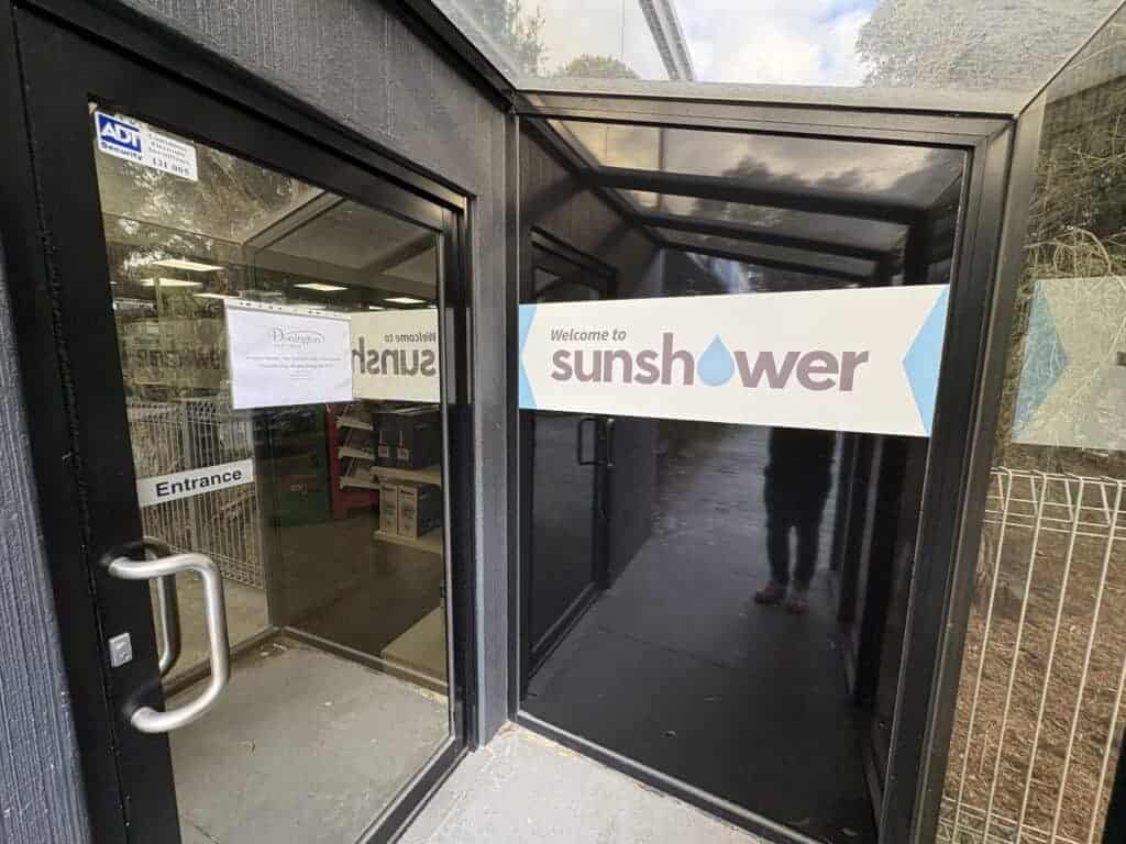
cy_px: 422
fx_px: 455
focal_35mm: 14
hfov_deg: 102.1
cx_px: 563
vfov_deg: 85.7
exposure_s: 1/100
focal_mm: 2.22
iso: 125
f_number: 2.2
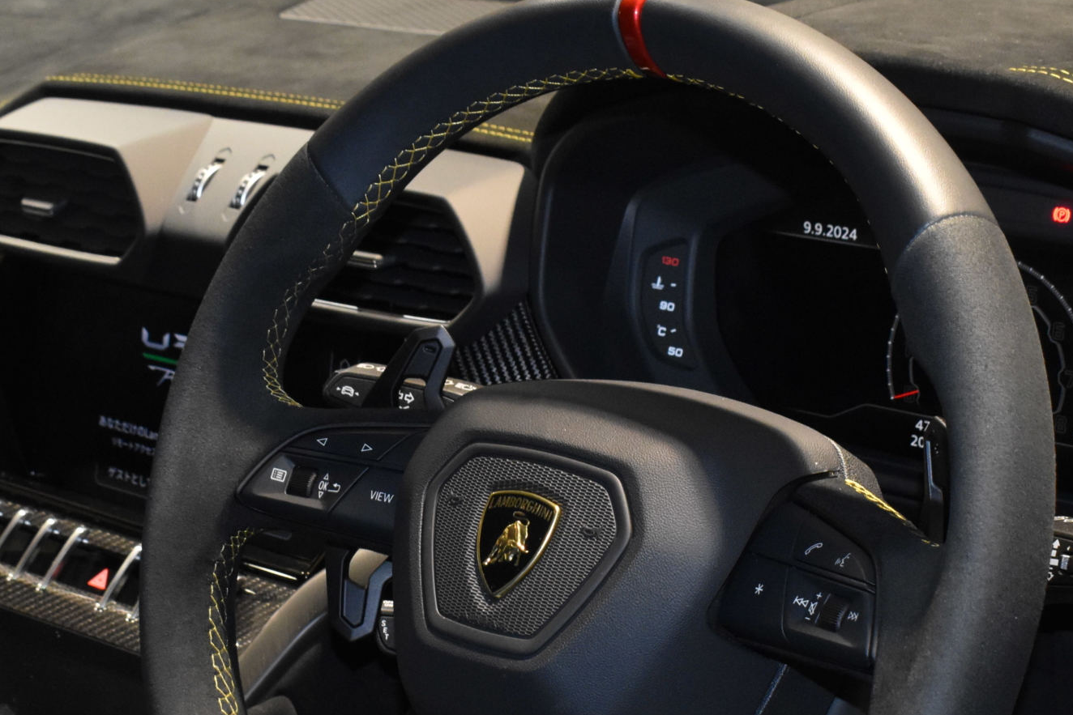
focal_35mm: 87
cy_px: 583
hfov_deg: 23.4
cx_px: 519
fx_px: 2593
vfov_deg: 15.6
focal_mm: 30
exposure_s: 1/60
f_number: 8
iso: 2500
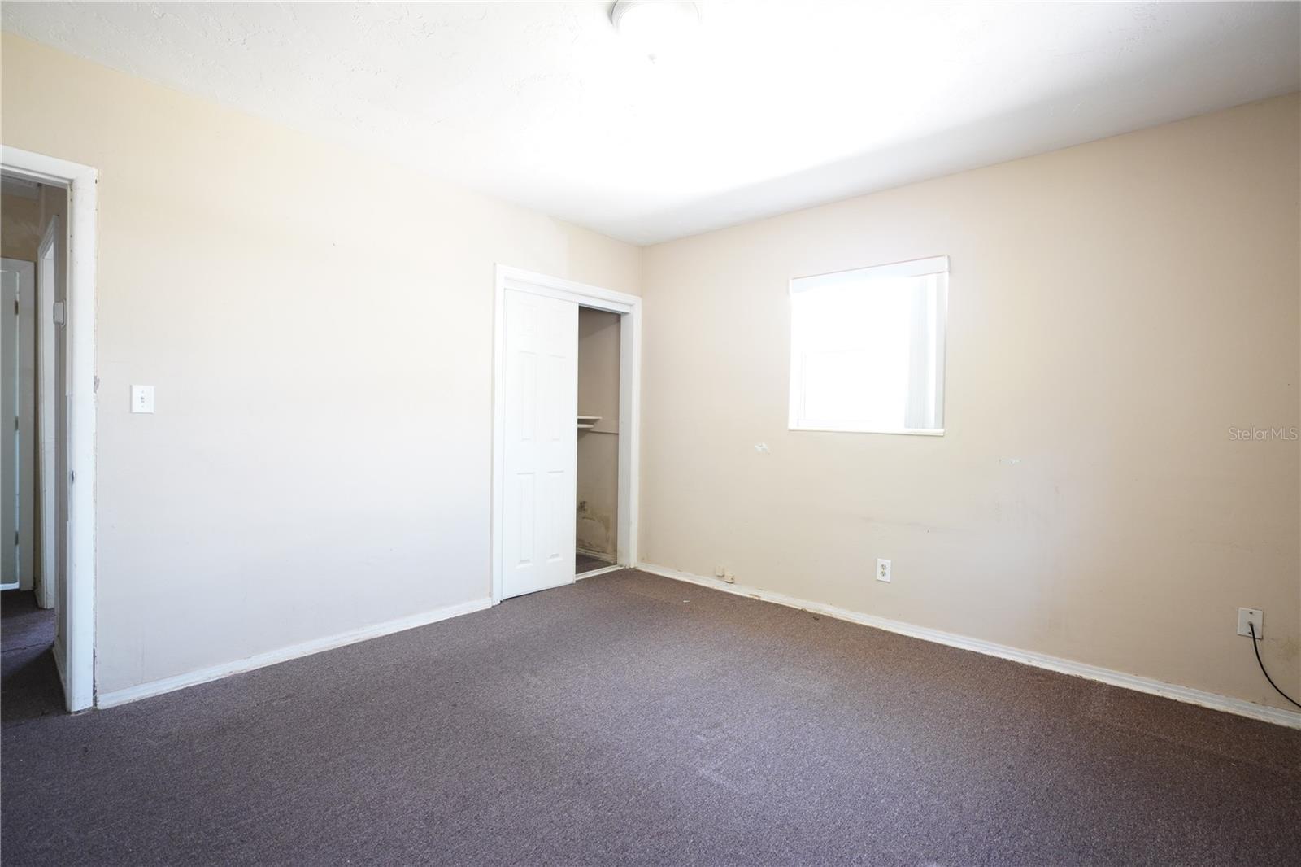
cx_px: 650
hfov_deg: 95.0
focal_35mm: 16
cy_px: 434
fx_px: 596
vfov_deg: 72.0
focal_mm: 11
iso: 250
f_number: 1.8
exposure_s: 1/30
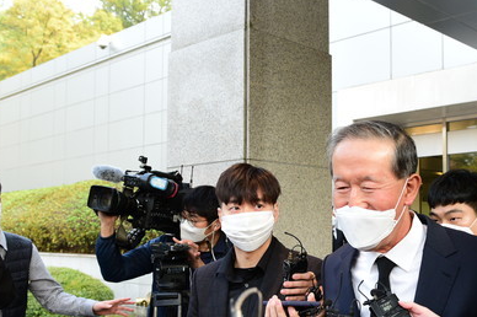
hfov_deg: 40.7
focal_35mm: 48
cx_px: 312
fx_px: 635
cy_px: 199
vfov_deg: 27.9
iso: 1250
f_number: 6.3
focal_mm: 31
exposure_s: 1/500
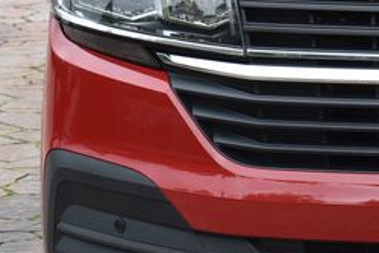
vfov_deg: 6.1
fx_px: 2370
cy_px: -48
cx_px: 490
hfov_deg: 9.0
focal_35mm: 225
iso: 500
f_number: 5.6
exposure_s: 1/125
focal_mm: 55
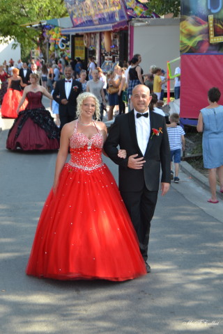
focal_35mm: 82
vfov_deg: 24.6
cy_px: 167
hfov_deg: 16.6
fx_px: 767
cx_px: 112
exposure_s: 1/125
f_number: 5.6
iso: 180
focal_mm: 55
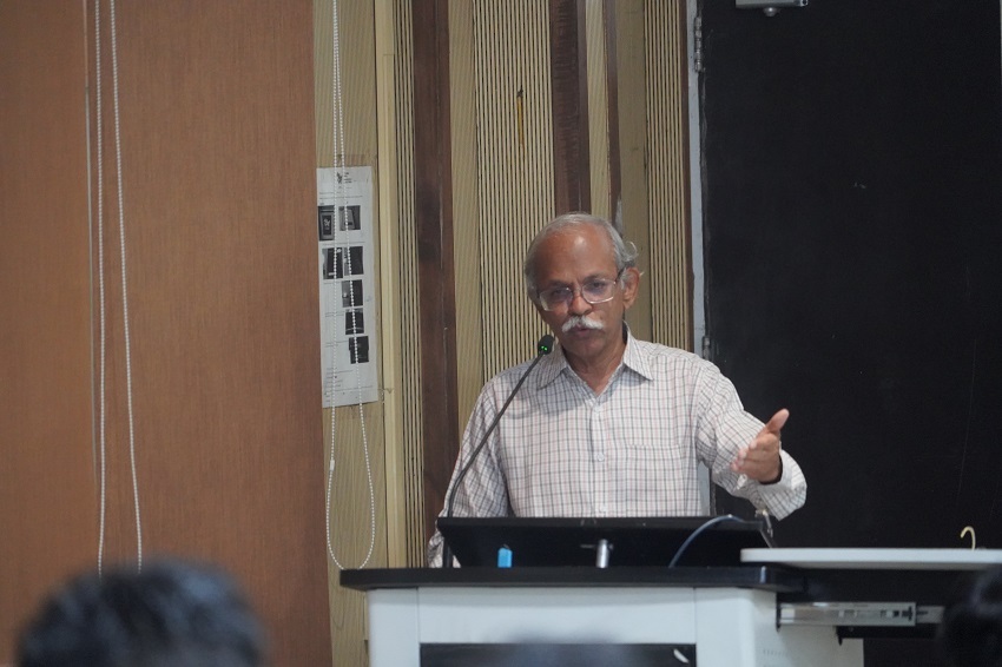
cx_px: 501
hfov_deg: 8.6
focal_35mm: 240
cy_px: 334
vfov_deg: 5.7
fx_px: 6677
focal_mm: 240
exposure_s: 1/80
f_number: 6.3
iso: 12800
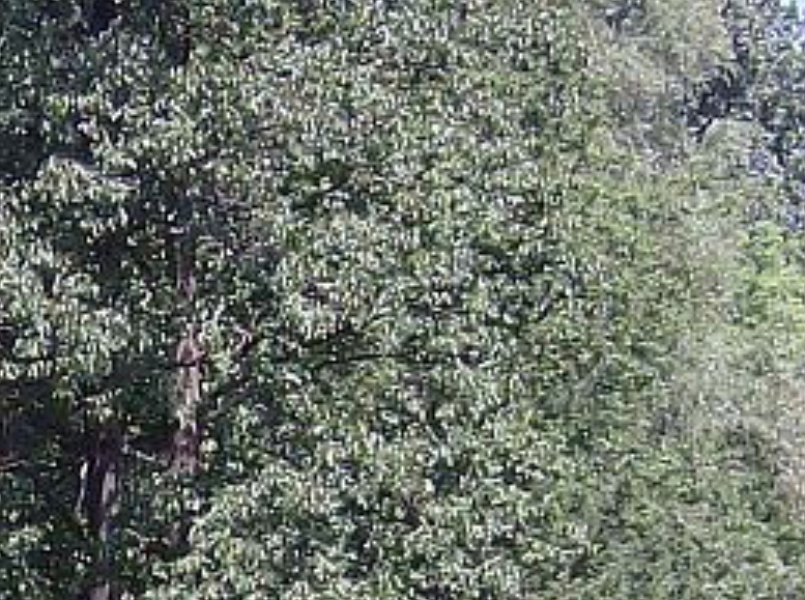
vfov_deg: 6.7
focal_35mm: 221
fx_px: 5128
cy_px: 614
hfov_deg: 8.8
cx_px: -255
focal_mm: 9.3
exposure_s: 1/225
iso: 100
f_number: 5.6
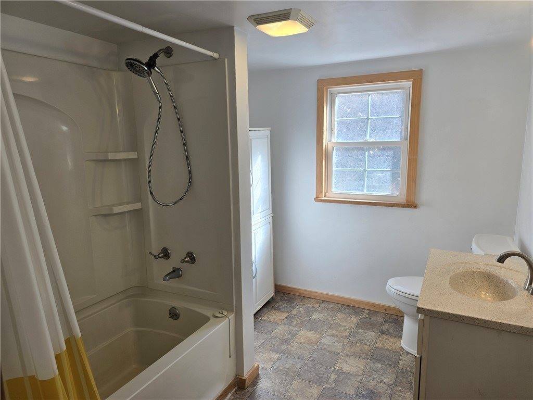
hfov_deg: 73.9
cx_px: 266
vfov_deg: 58.9
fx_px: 354
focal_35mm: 23
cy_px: 200
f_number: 1.7
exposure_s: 1/120
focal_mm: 6.3
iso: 32
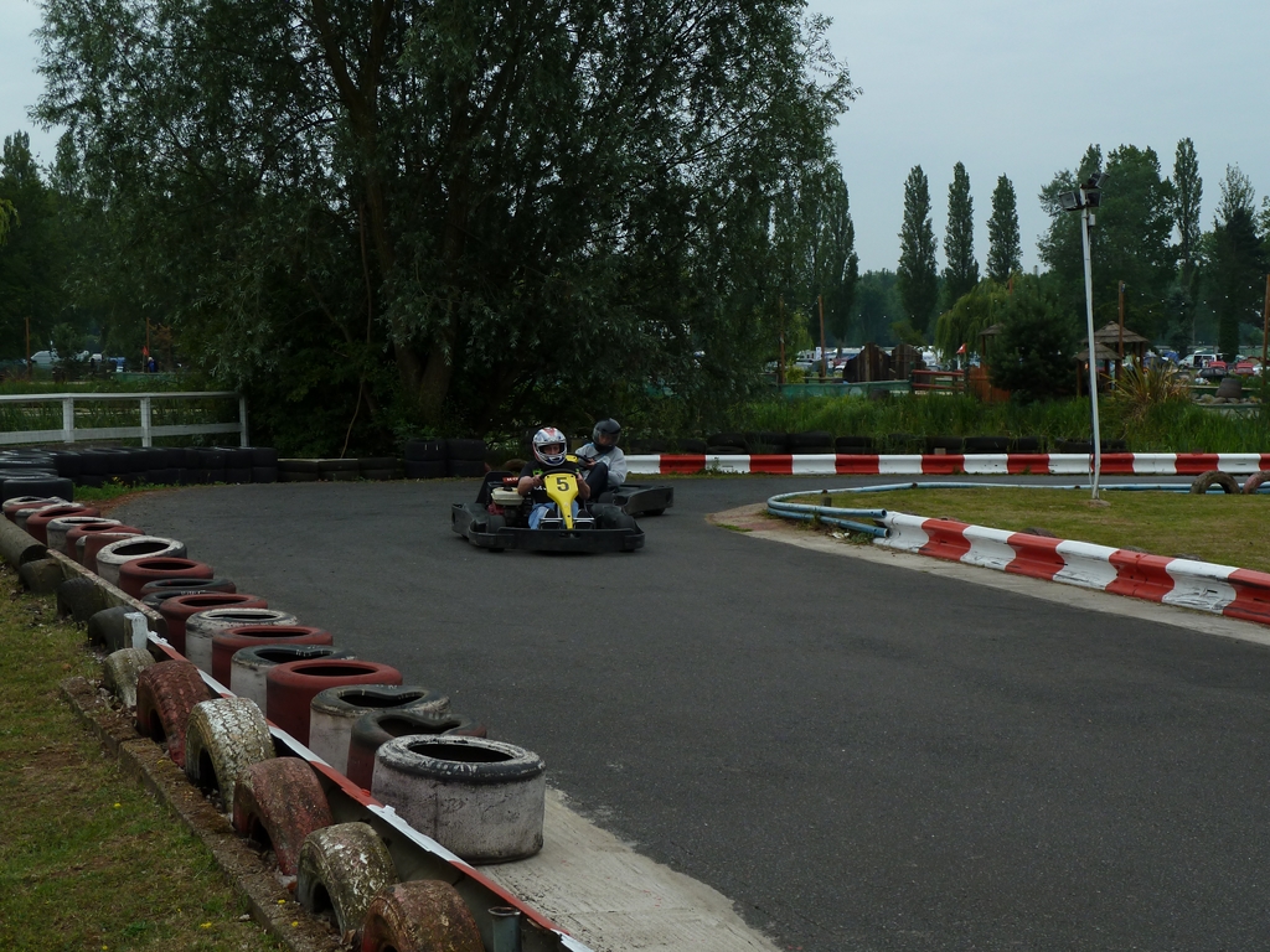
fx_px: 1908
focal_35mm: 52
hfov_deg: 36.8
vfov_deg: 28.0
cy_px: 476
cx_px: 635
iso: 80
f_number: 3.8
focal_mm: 8.5
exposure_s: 1/640
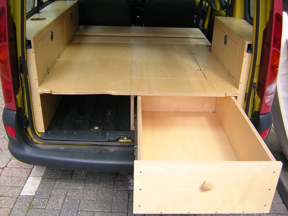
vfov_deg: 39.7
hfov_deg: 51.4
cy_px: 108
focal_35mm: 36
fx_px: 300
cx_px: 144
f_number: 2.6
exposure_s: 1/156
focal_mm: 4.7
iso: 100
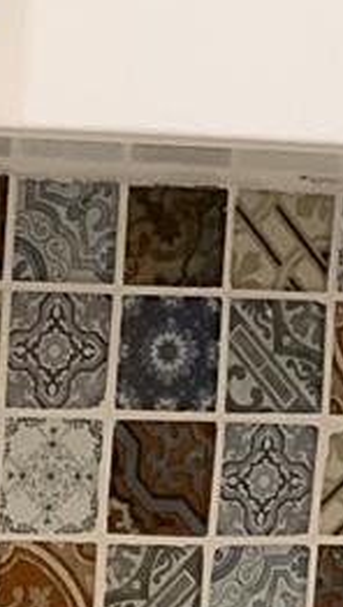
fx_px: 4174
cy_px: 1325
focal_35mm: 259
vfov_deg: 7.9
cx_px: -394
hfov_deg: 4.6
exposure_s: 1/60
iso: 125
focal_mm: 6
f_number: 2.4
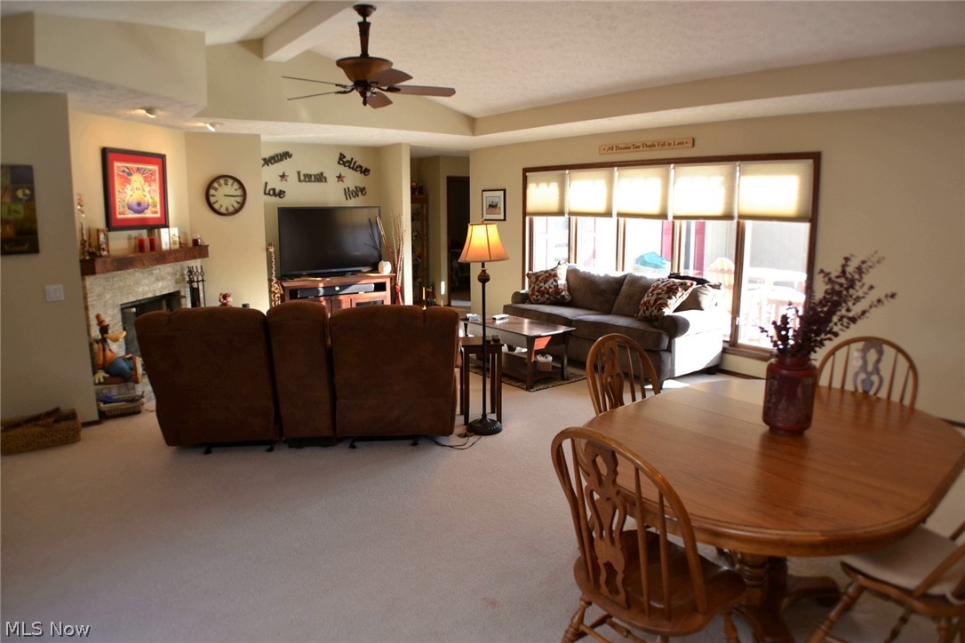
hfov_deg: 67.4
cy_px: 322
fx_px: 724
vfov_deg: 47.9
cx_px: 482
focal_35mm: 27
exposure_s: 1/80
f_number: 4.5
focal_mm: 18
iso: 400
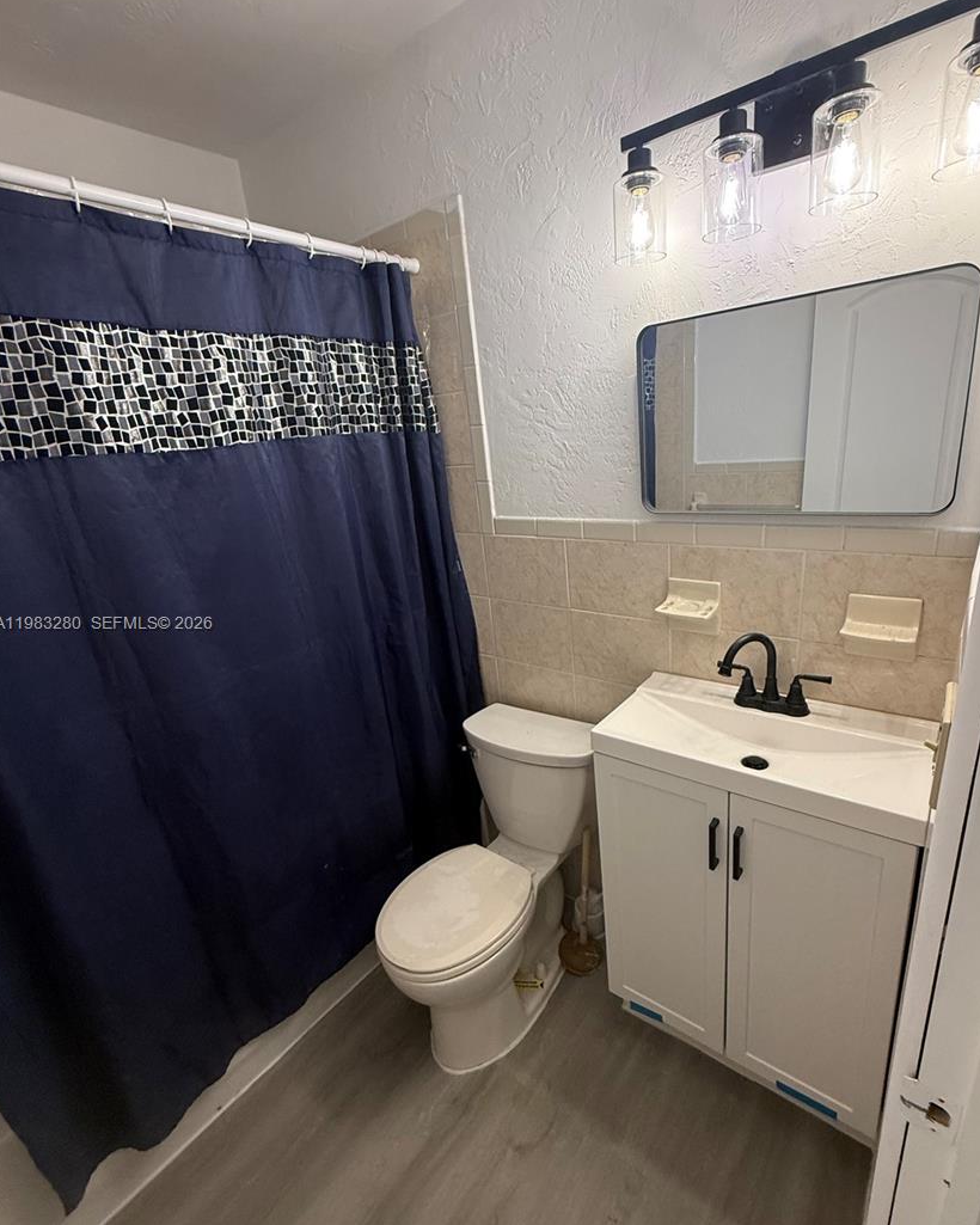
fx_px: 580
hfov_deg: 80.2
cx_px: 529
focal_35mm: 16
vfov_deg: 93.1
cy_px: 625
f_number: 2.2
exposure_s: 1/120
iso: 250
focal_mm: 2.22
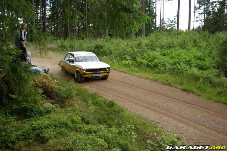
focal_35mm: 50
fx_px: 312
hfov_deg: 40.0
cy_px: 76
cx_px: 114
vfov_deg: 27.3
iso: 400
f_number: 4
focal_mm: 33
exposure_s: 1/350
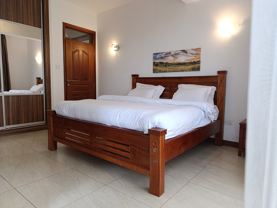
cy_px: 104
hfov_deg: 73.8
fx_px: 184
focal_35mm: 23
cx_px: 138
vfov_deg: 59.0
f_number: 1.6
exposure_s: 1/100
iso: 800
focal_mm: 6.14
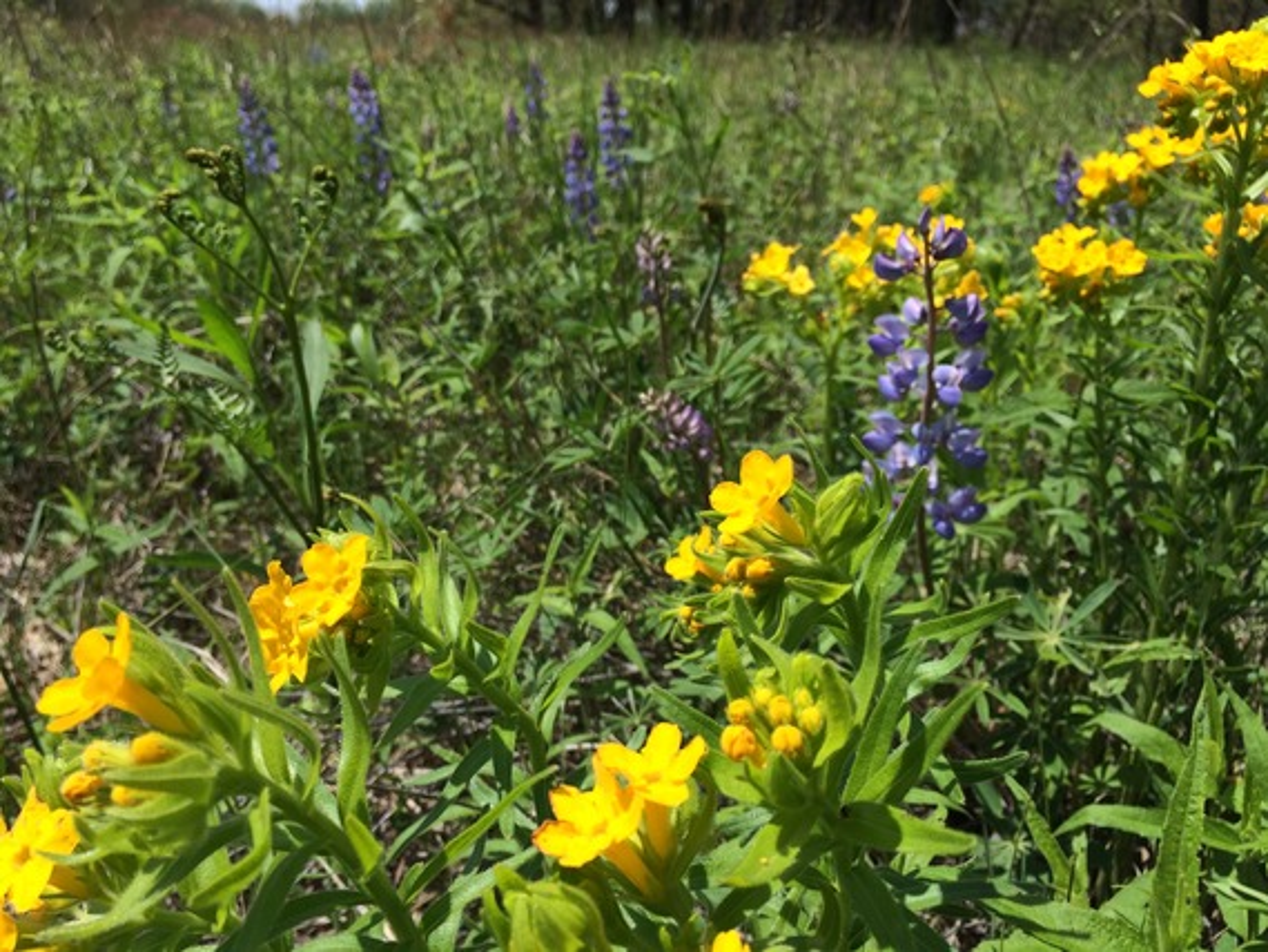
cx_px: 634
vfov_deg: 48.2
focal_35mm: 29
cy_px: 476
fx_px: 1063
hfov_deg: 61.6
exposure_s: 1/2160
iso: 32
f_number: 2.2
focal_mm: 4.15
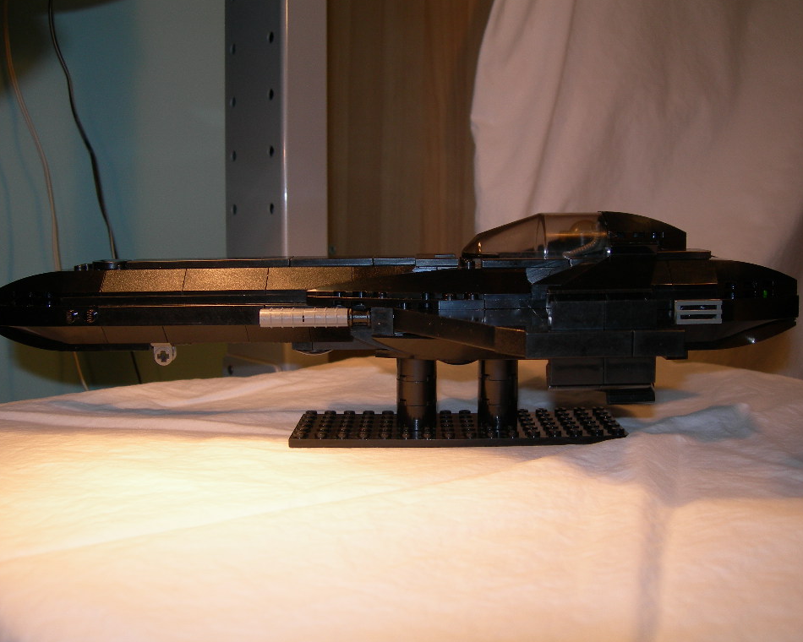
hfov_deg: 45.8
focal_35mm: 40
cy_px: 318
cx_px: 393
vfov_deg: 37.3
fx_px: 951
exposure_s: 1/96.3
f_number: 2.8
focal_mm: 7.8
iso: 50
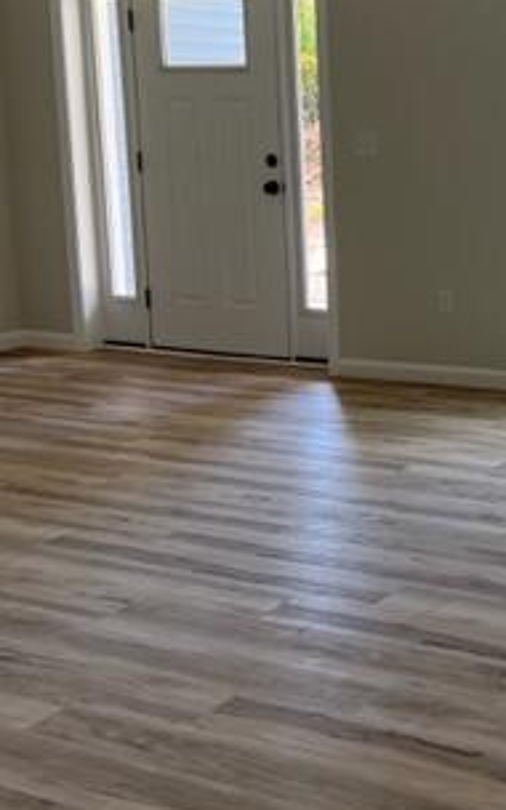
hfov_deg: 21.3
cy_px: 290
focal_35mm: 58
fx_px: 1280
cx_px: 554
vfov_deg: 34.9
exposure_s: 1/158
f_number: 1.5
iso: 50
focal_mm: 5.7
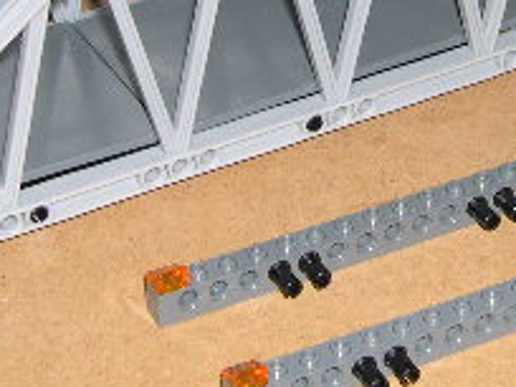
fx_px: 1774
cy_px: -66
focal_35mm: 119
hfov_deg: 16.5
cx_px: 349
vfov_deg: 12.2
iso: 100
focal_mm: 8
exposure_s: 1/60
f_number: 2.8
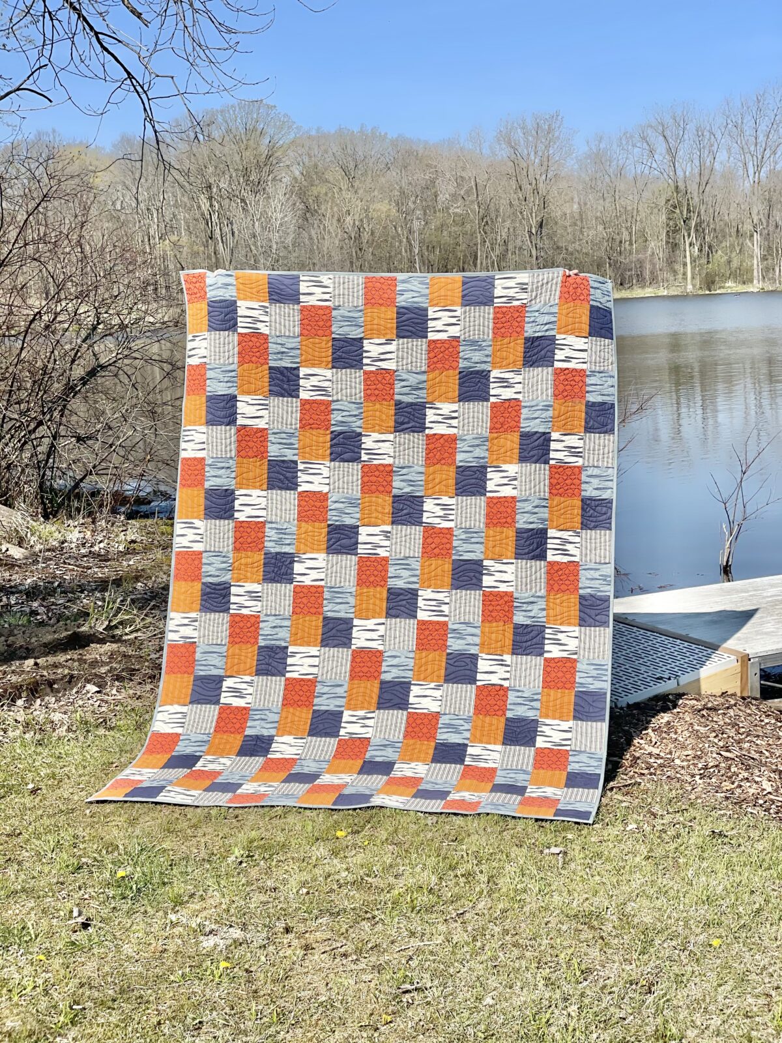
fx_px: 1566
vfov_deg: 36.8
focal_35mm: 52
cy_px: 522
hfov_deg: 28.0
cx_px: 391
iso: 25
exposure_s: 1/2994
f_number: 2
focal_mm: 6
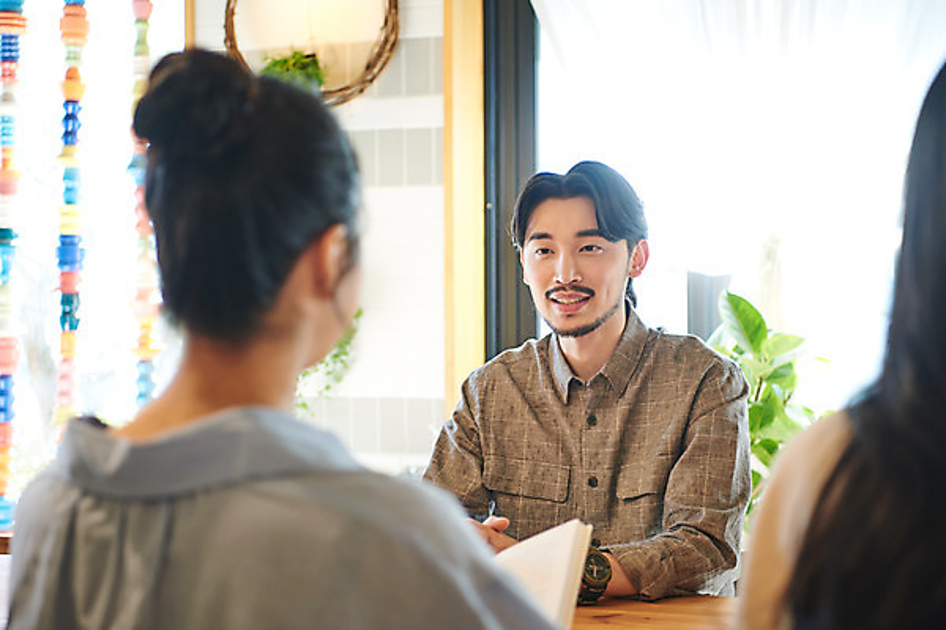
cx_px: 473
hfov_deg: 38.2
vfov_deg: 26.0
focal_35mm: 52
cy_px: 315
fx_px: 1366
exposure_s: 1/80
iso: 500
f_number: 3.2
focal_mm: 52
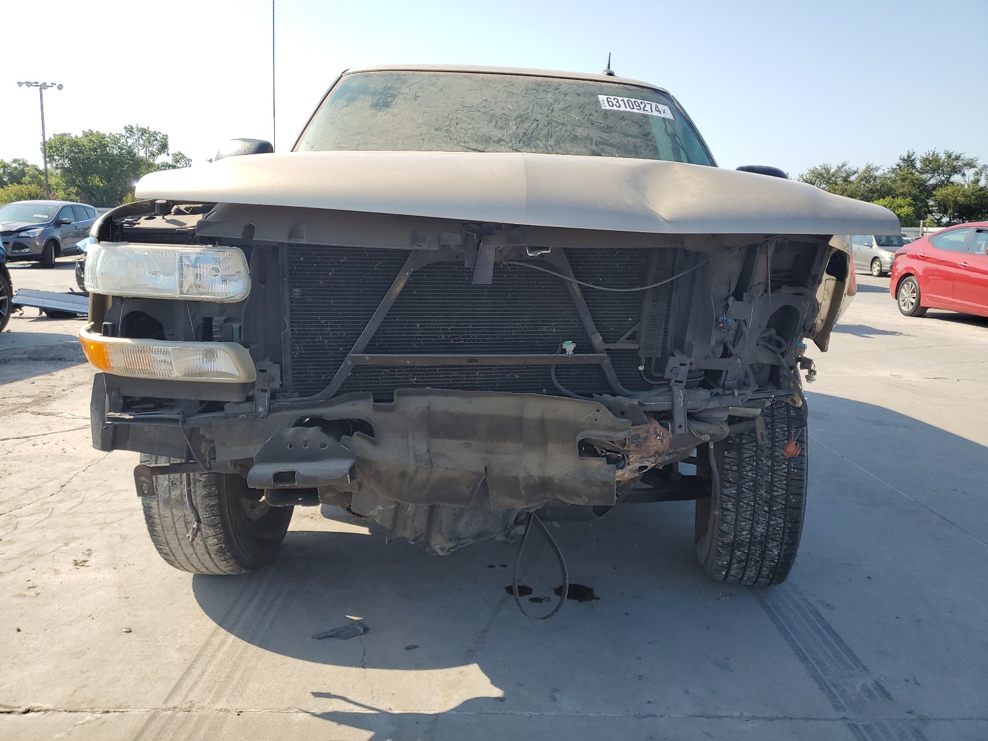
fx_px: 742
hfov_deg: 67.3
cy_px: 370
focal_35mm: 26
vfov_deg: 53.1
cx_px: 494
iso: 50
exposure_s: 1/2000
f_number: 1.5
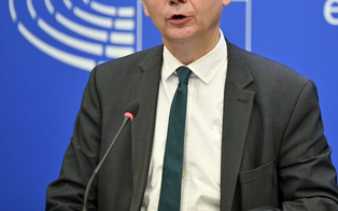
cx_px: 206
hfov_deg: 9.9
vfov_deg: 6.2
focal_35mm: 212
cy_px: 71
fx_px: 1952
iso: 640
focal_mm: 145
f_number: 2.8
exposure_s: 1/160
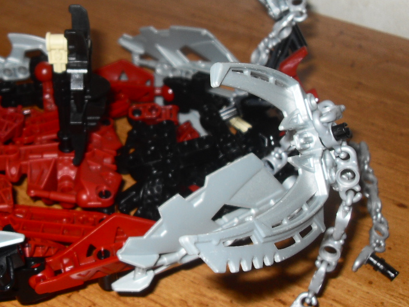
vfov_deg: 26.5
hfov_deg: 34.4
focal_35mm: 55
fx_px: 650
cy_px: 124
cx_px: 121
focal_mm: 6.3
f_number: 2.8
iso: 100
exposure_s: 1/45
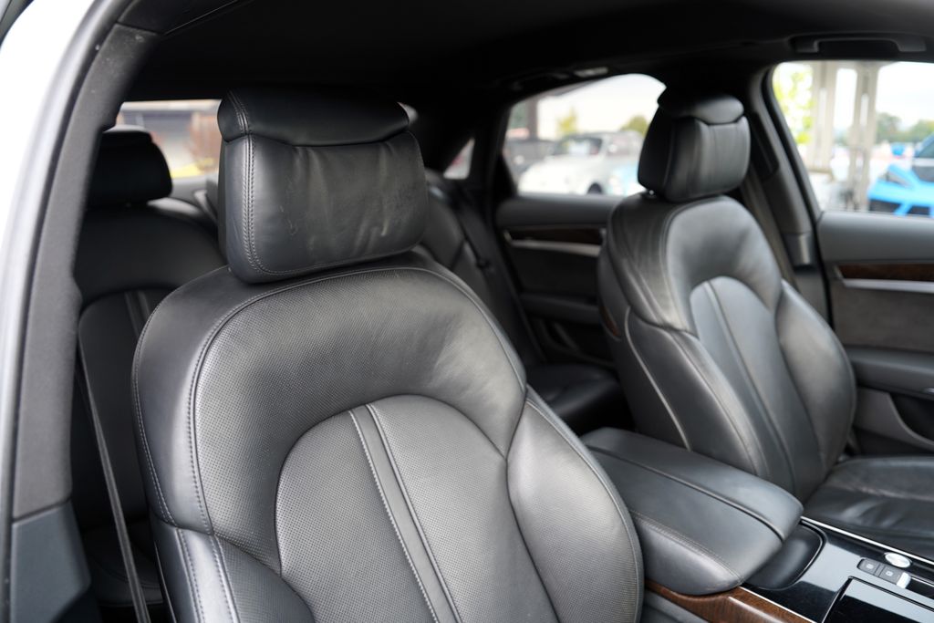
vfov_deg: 53.1
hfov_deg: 73.7
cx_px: 467
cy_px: 312
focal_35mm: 24
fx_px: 623
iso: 100
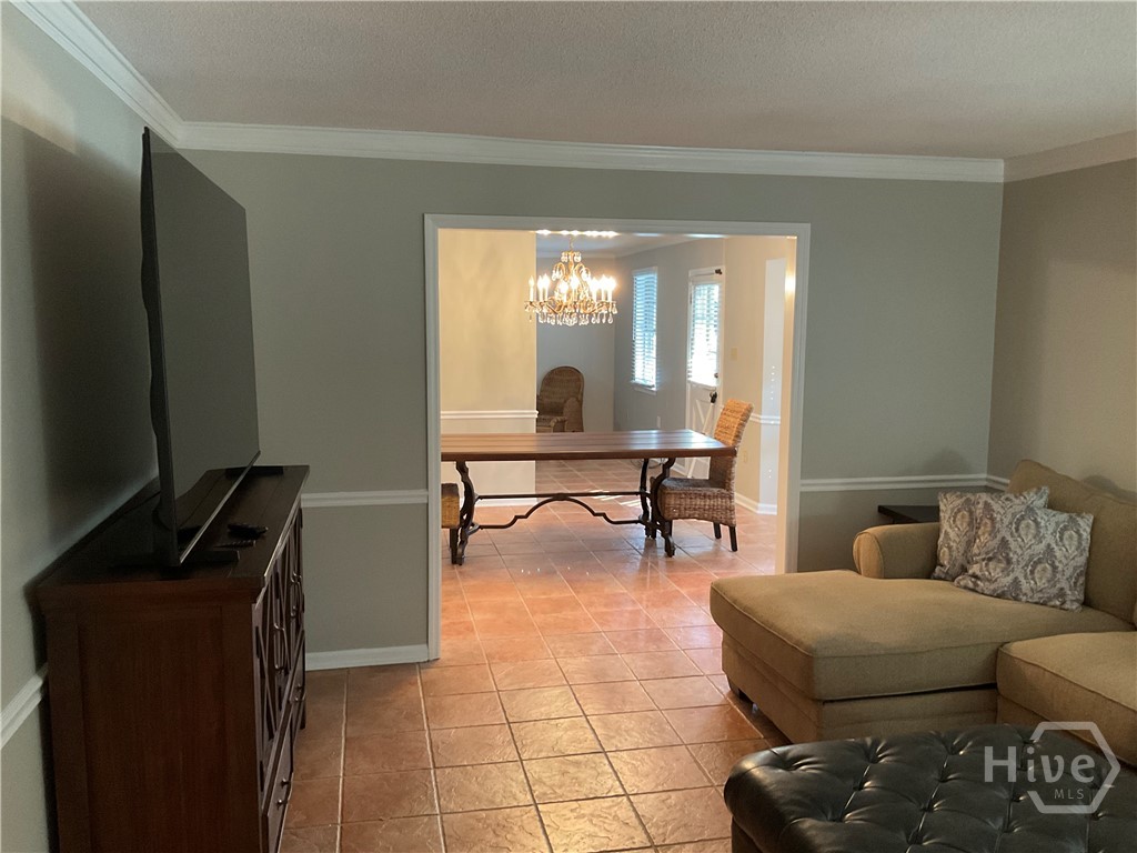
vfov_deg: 48.2
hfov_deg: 61.7
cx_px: 568
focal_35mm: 29
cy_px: 426
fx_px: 953
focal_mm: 3
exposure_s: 1/40
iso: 250
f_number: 1.8
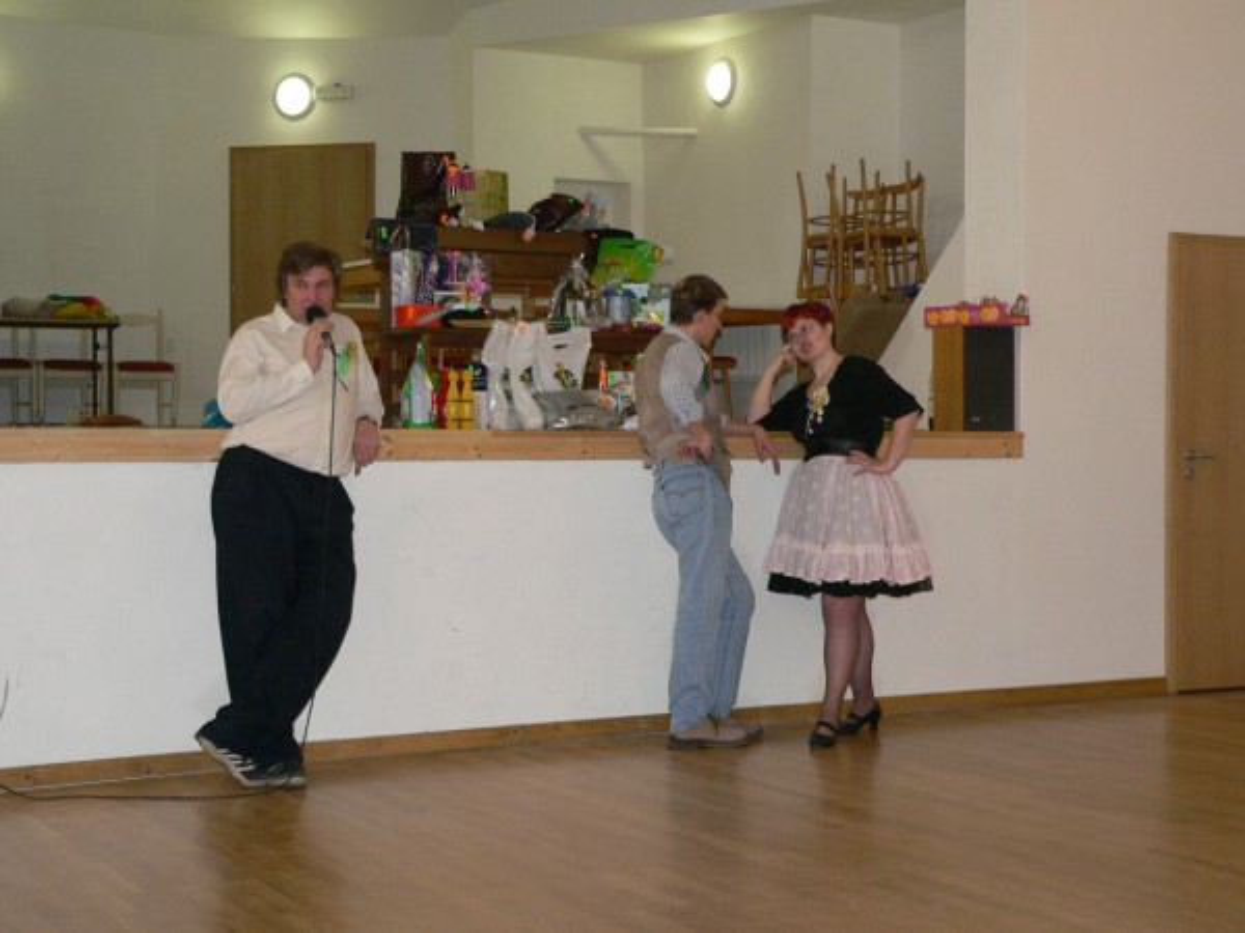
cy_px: 466
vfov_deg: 26.6
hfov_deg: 34.9
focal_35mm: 55
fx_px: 1978
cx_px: 622
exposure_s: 1/60
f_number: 2.8
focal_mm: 9.2
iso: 200
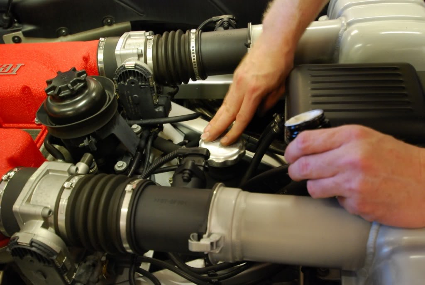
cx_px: 212
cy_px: 142
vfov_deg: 37.0
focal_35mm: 36
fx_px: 426
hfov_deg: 53.0
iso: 800
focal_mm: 24
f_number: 4.5
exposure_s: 1/10
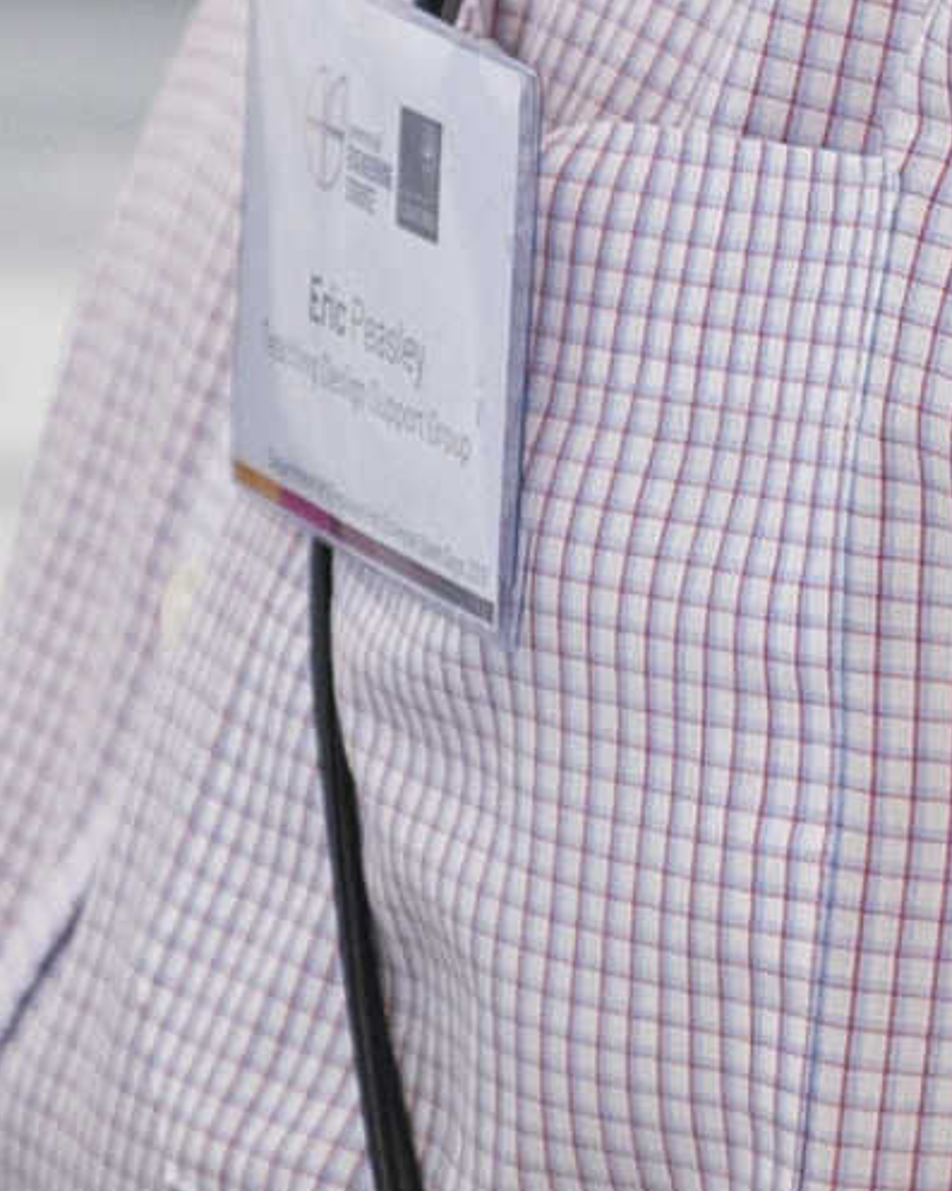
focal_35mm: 510
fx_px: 17978
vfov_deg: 3.8
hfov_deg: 3.0
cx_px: -1151
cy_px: -518
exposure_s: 1/100
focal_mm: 50
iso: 400
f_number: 3.5
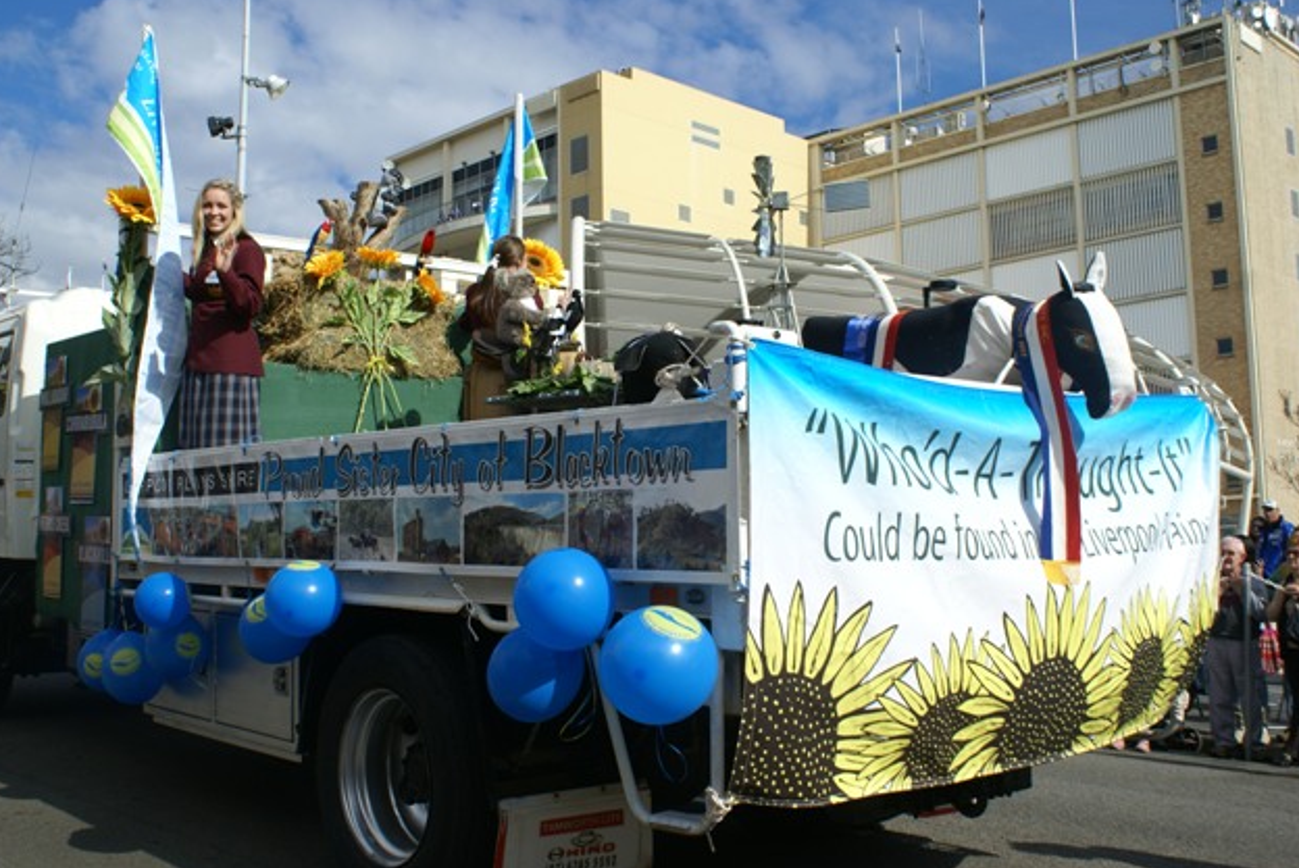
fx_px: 1444
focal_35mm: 40
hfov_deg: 48.4
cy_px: 435
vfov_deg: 33.5
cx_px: 652
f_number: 9
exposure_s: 1/320
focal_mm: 26
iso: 100
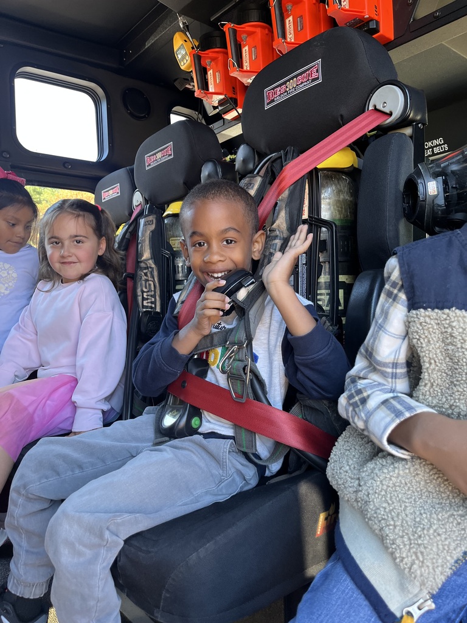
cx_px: 234
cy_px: 312
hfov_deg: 53.1
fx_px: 468
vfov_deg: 67.3
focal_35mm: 26
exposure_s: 1/121
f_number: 1.6
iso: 125
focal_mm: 5.1
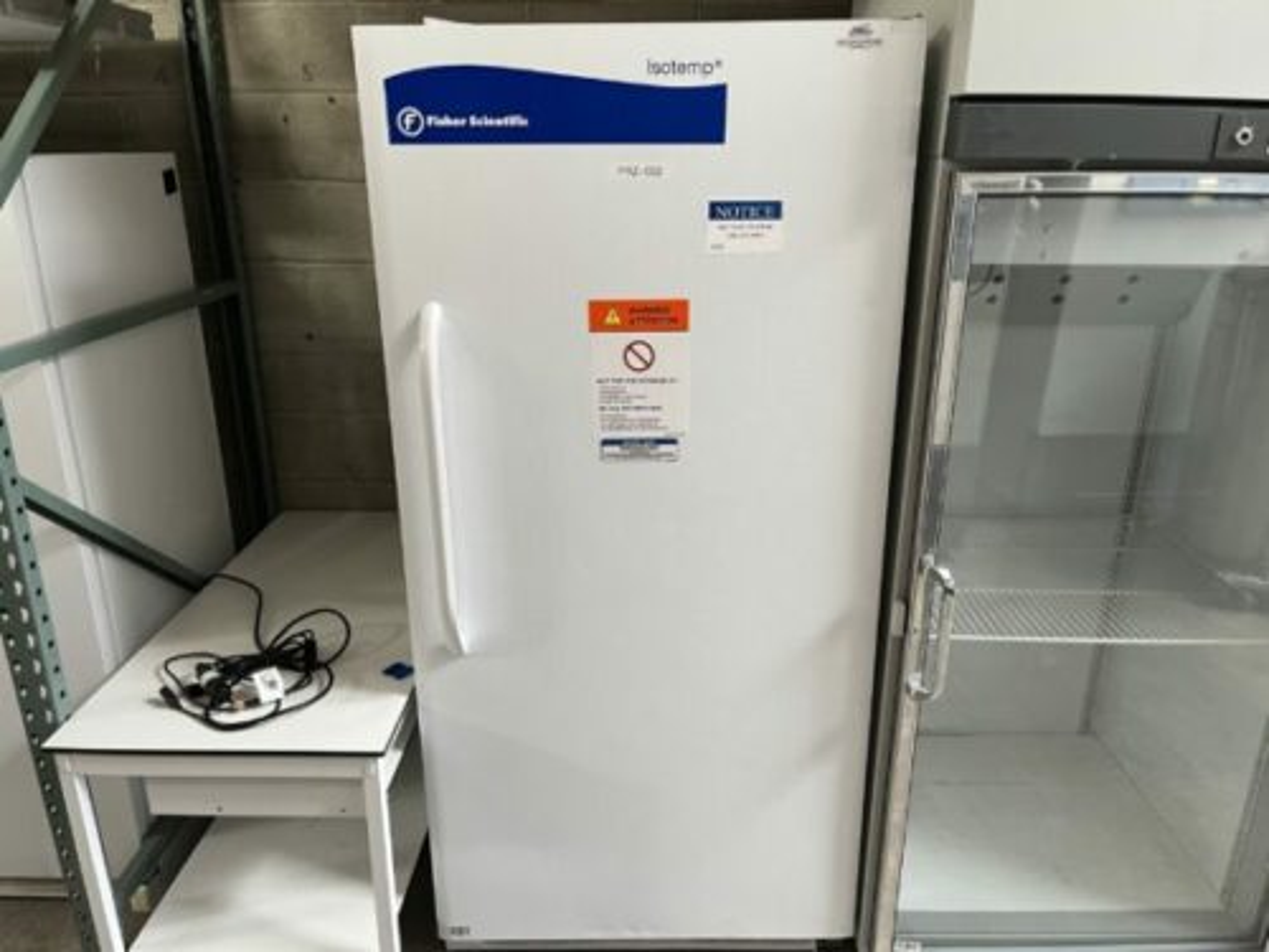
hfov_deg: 67.3
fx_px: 953
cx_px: 634
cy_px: 476
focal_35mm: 26
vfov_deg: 53.1
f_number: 1.6
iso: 125
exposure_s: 1/86
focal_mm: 5.1
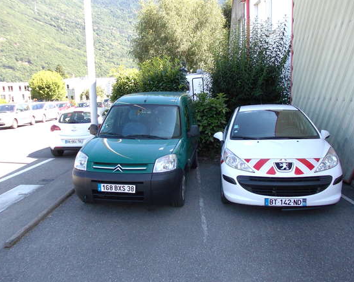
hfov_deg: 58.8
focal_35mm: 30
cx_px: 177
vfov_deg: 48.5
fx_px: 314
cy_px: 139
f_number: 2.7
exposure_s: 1/400
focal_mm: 4
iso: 80
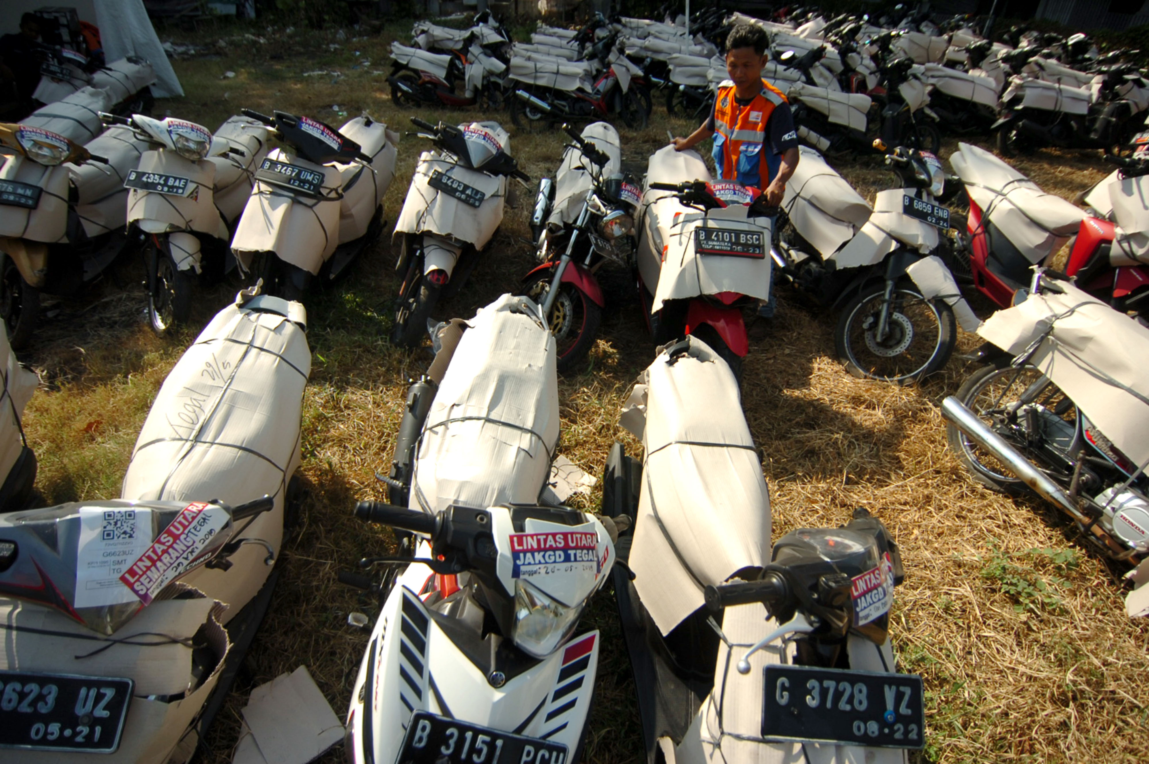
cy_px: 382
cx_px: 574
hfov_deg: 90.0
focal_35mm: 18
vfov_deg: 67.3
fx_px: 574
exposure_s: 1/1600
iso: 200
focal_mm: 12
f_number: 4
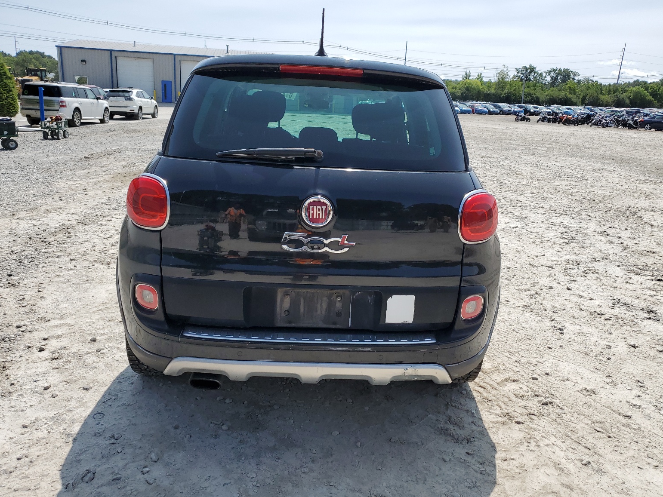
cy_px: 241
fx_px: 517
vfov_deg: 51.4
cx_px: 335
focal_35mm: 27
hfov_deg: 65.3
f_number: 1.5
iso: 50
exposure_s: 1/3333
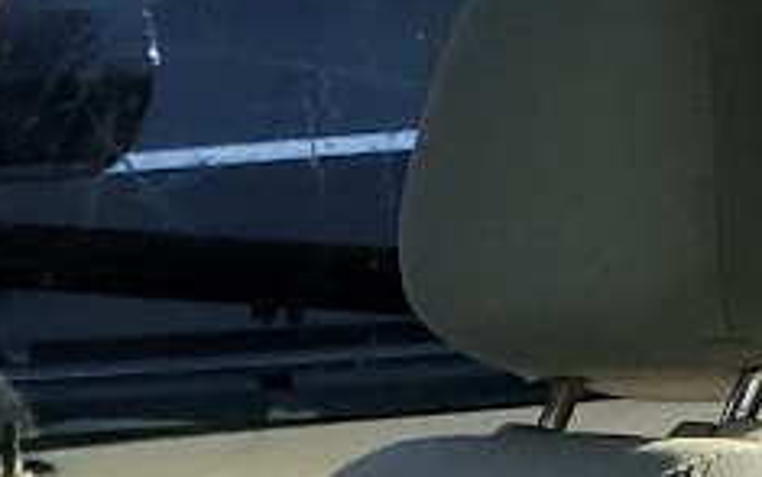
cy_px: 1545
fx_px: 3905
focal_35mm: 188
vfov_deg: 6.3
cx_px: -1466
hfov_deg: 9.1
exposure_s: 1/417
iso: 50
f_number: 1.5
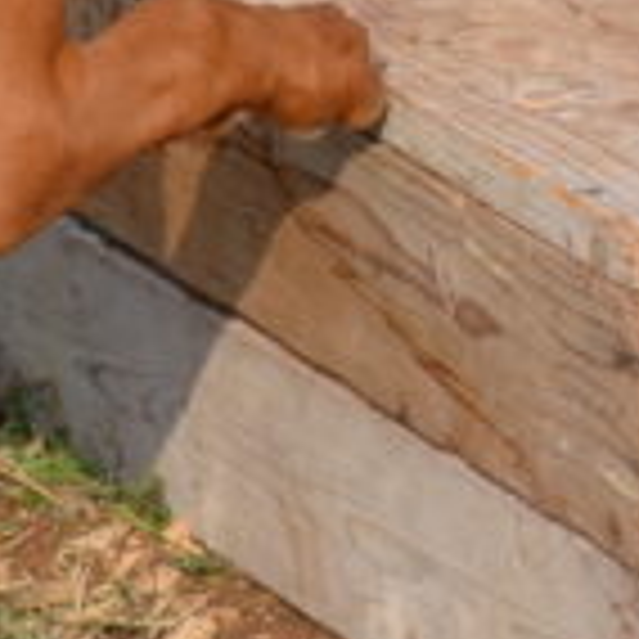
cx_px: 495
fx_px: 13366
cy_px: -176
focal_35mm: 640
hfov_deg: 2.7
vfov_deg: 2.7
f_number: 6.3
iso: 200
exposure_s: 1/640
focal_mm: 70
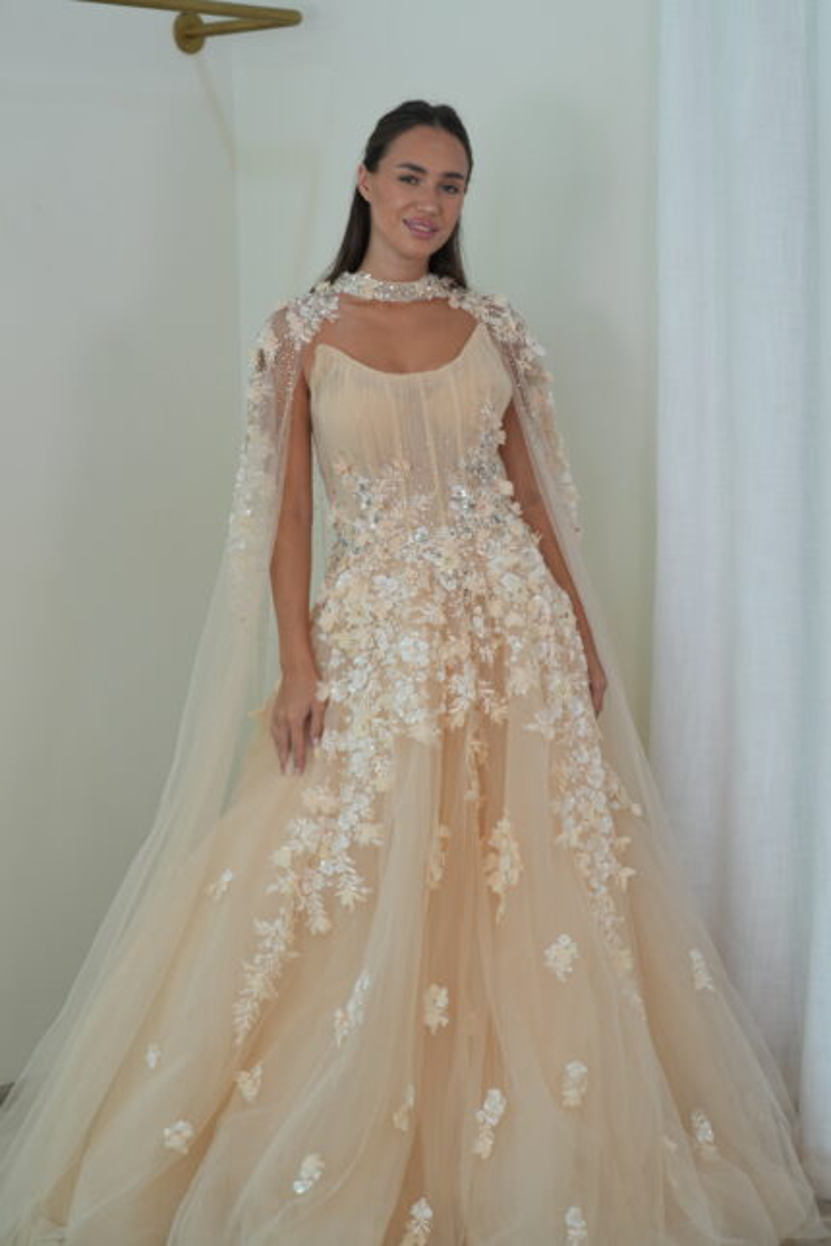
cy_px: 623
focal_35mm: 75
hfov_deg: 18.2
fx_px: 2597
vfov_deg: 27.0
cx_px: 416
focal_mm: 50
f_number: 3.2
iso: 100
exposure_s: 1/80
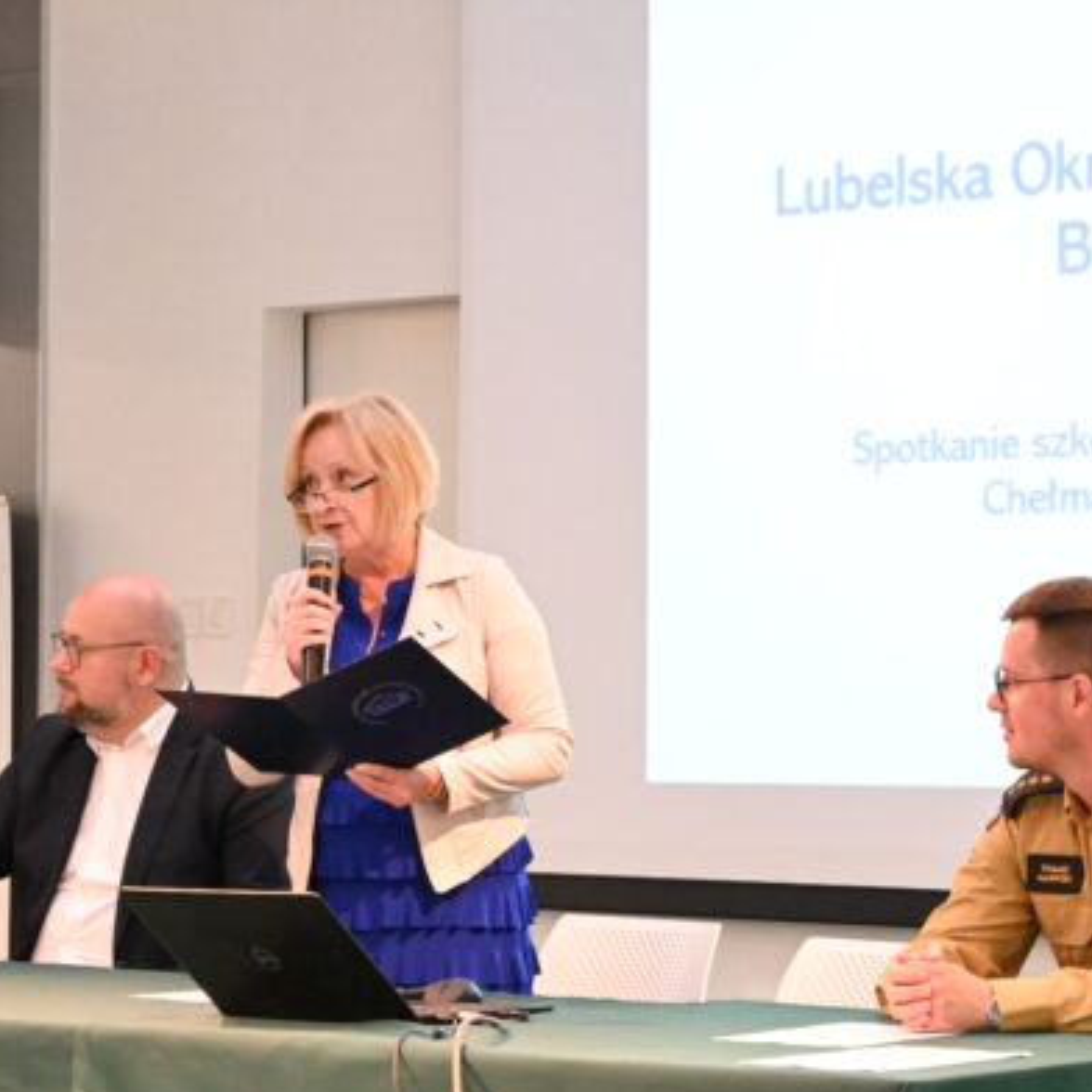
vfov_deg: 13.9
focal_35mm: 125
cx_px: 663
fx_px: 4461
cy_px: 418
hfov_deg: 13.9
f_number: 6.3
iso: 5600
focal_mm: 50
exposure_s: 1/80
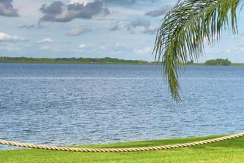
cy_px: 32
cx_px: 447
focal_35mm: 86
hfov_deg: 18.3
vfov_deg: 15.8
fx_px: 583
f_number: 5
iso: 100
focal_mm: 15
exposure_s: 1/1250
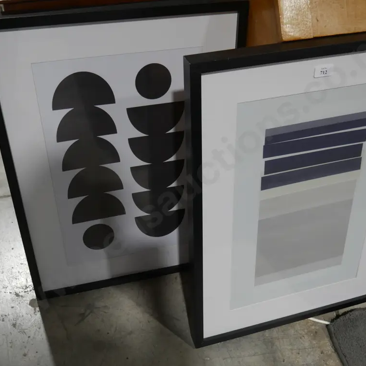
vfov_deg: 39.2
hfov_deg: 39.2
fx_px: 514
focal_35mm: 43
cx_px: 192
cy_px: 185
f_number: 4
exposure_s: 1/60
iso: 250
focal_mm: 18
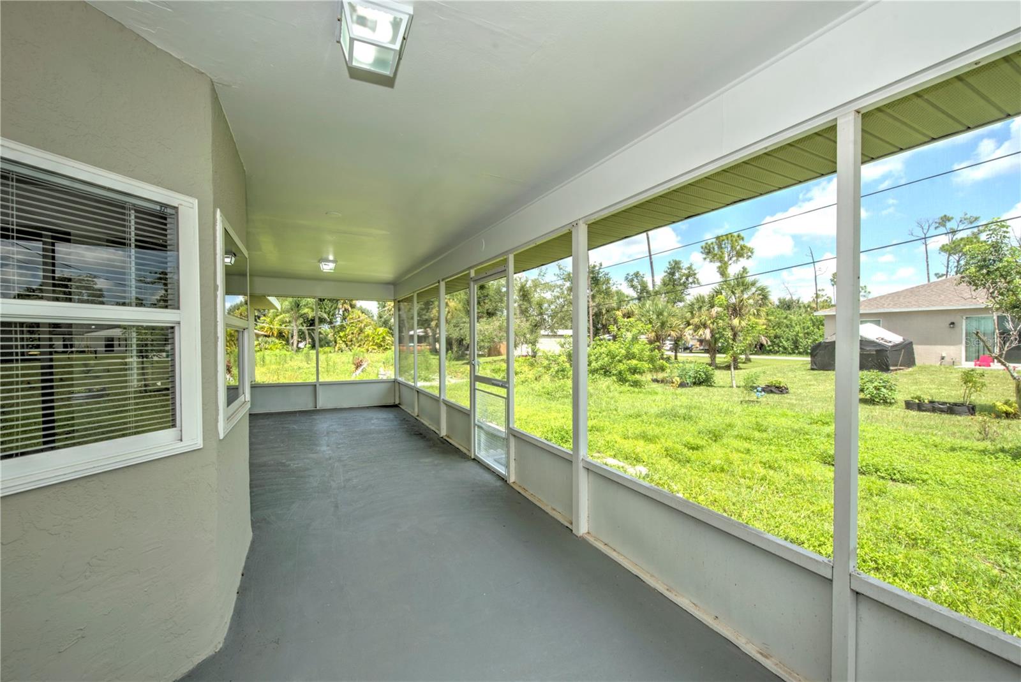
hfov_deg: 104.2
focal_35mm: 14
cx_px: 510
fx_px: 397
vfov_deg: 81.3
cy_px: 341
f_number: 11
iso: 250
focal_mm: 14
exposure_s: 1/125
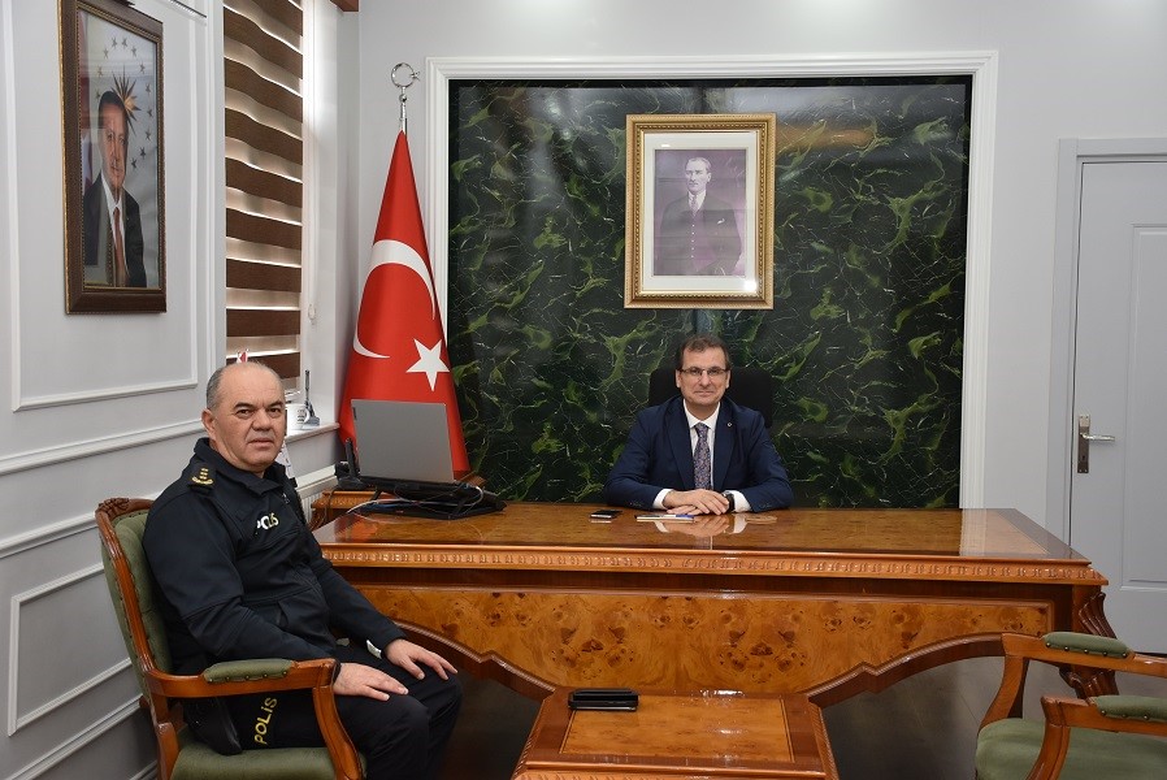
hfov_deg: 41.1
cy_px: 390
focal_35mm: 48
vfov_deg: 28.1
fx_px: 1557
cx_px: 584
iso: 640
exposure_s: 1/60
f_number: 4
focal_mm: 32
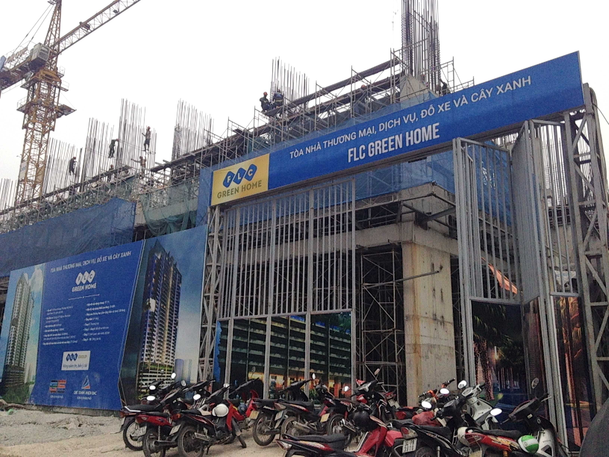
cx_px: 304
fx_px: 581
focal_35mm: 33
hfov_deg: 55.4
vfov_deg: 42.9
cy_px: 228
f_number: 2.4
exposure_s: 1/1106
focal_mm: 4.12
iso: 200
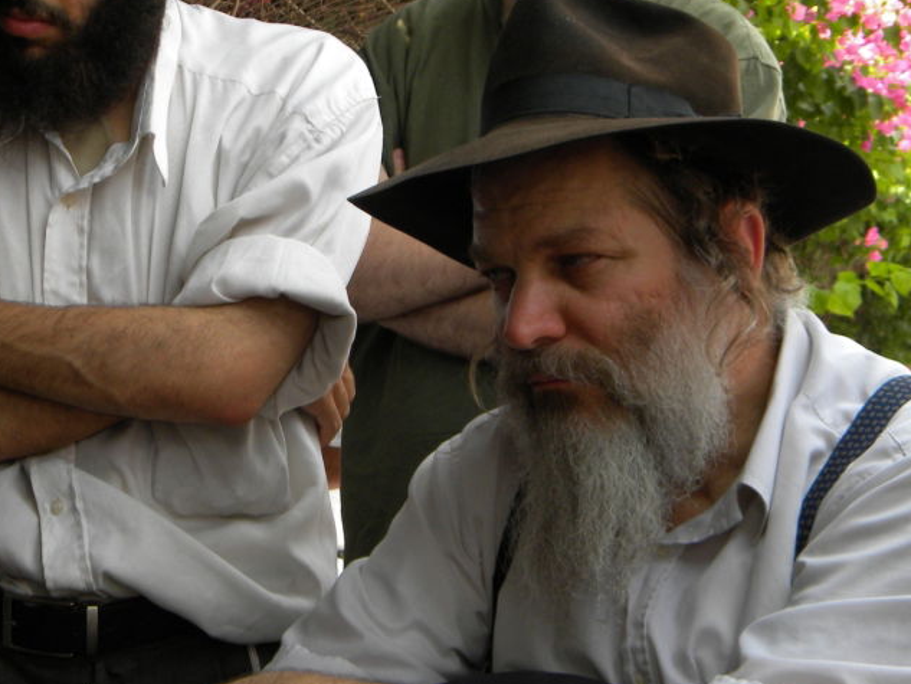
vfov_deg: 19.4
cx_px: 289
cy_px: 302
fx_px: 2000
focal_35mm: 76
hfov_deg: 25.5
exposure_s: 1/122
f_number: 3.9
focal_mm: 8.6
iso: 80
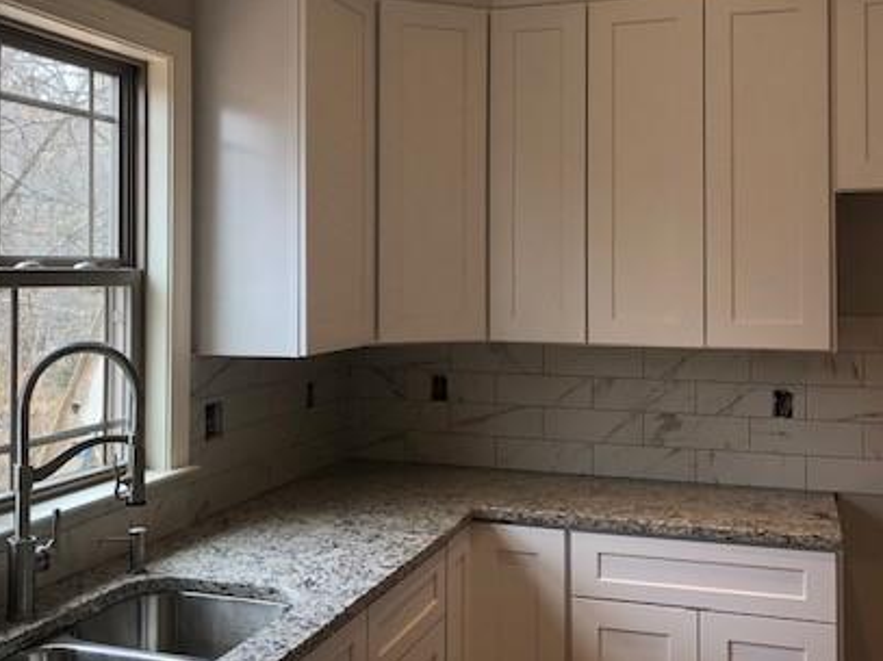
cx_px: 334
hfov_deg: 42.6
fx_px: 1122
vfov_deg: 32.7
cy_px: 258
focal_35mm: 44
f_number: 1.8
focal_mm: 4
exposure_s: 1/120
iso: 32
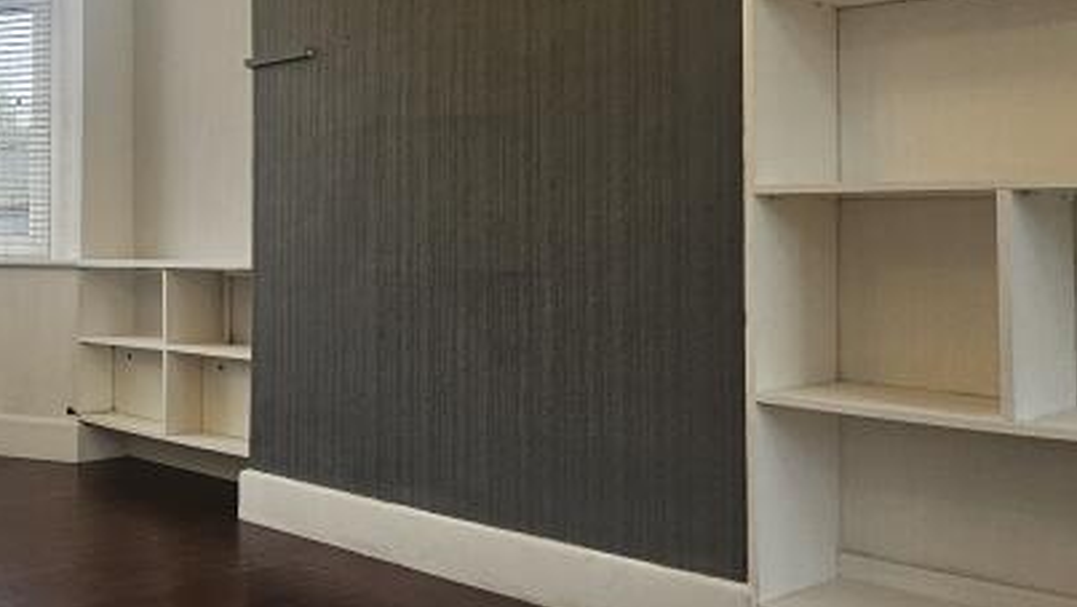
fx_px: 1028
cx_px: 115
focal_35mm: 36
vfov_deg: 32.8
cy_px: 243
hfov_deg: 49.5
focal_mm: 2.2
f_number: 2.2
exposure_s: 1/100
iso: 80
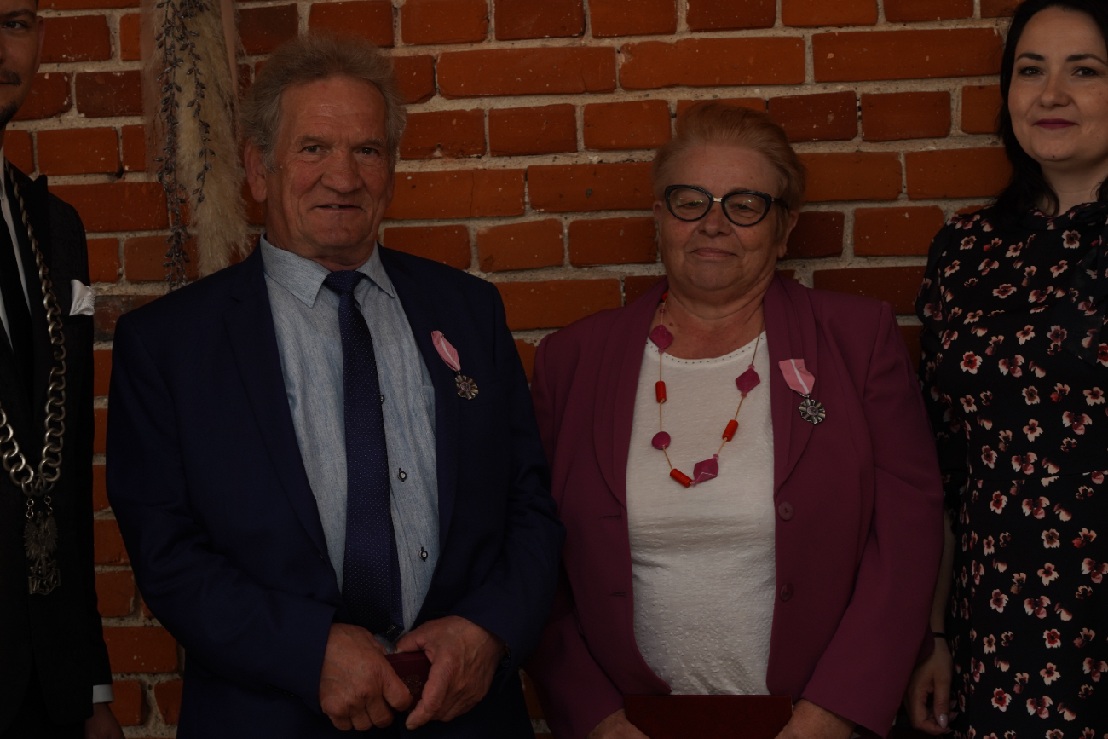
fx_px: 3232
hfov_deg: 19.5
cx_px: 554
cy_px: 370
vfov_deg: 13.0
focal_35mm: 105
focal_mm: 105
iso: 400
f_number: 7.1
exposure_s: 1/100
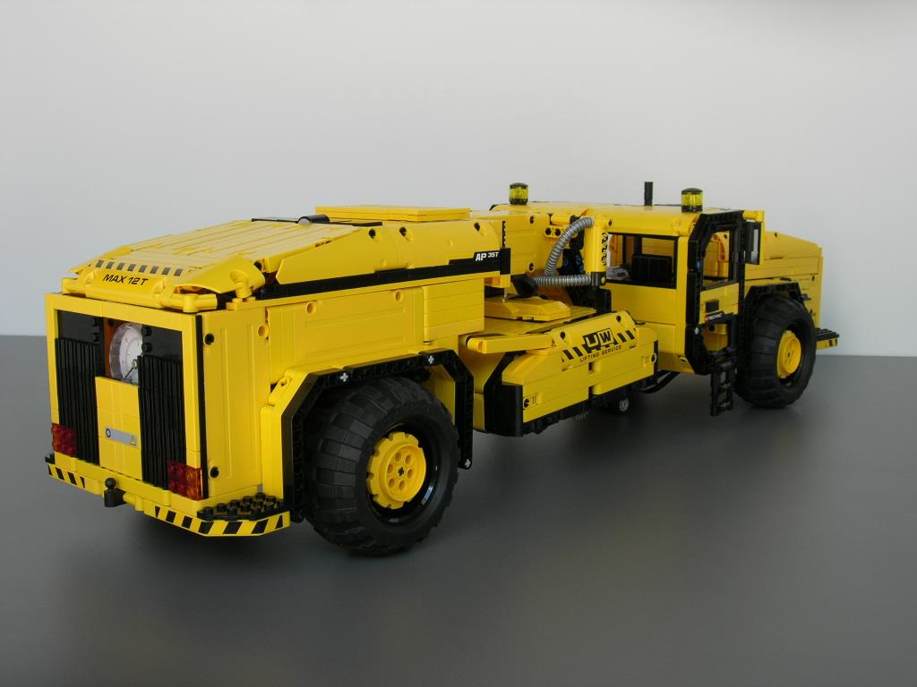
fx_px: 1086
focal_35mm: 41
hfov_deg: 45.8
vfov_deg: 35.1
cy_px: 344
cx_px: 458
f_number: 4.9
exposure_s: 1/98
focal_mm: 8.5
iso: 64
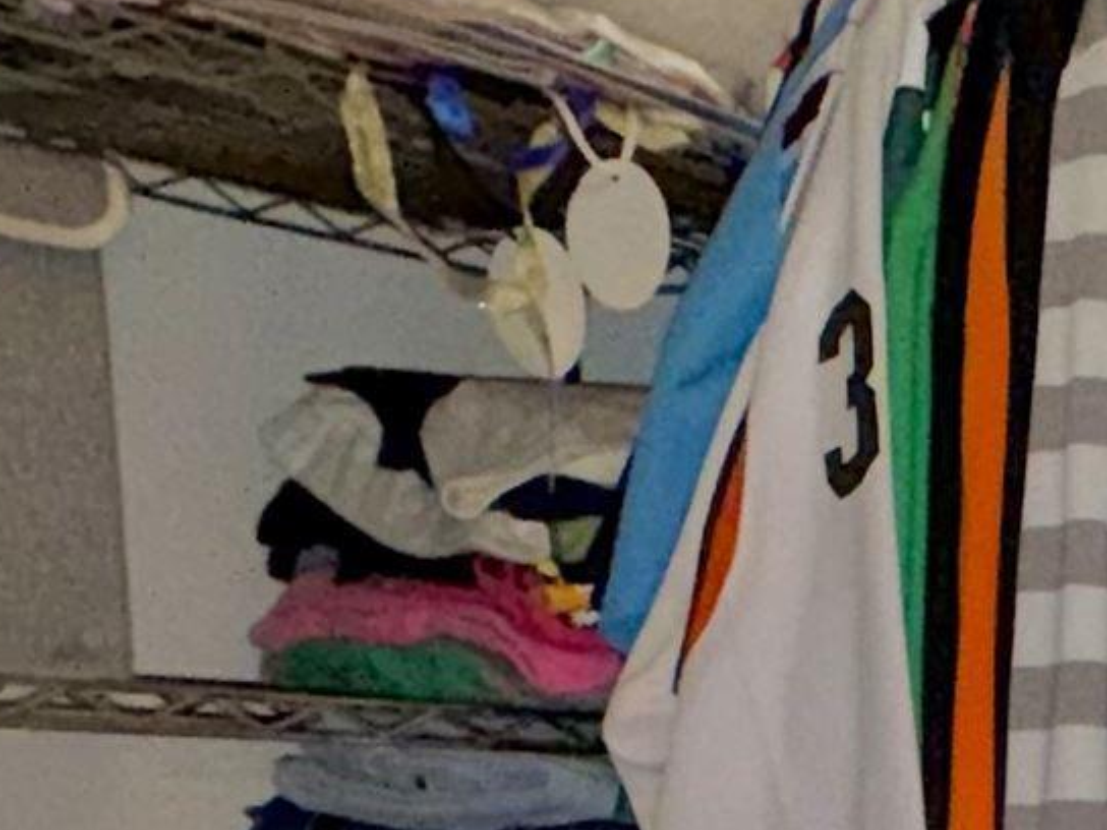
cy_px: 1302
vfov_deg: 16.7
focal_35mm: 79
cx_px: 2086
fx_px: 2526
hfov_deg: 18.4
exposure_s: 1/40
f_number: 2.2
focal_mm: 2.22
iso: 200
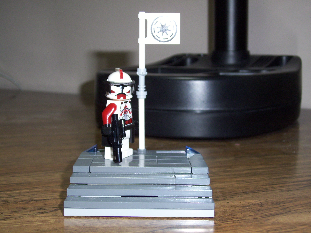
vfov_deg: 27.5
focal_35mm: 53
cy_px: 116
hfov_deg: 36.2
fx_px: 476
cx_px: 156
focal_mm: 8.8
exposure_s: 1/40
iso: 80
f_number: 4
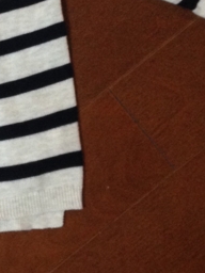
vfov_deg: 14.0
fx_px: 1105
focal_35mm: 140
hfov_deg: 10.0
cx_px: -161
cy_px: 61
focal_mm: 4.28
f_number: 2.4
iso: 160
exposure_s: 1/20
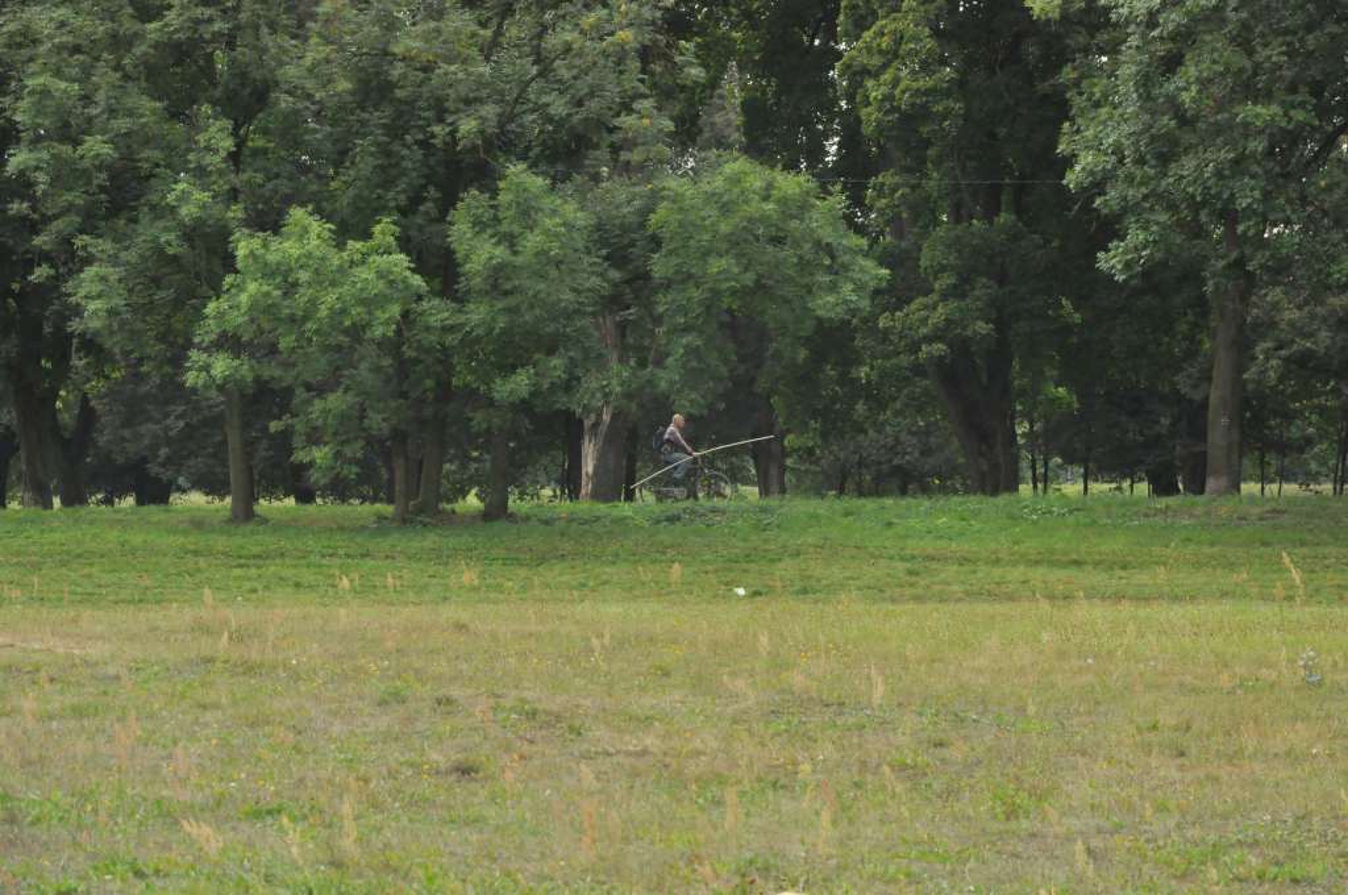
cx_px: 674
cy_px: 448
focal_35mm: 158
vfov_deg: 8.7
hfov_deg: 13.1
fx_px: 5890
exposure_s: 1/1250
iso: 2000
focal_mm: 105
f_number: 9
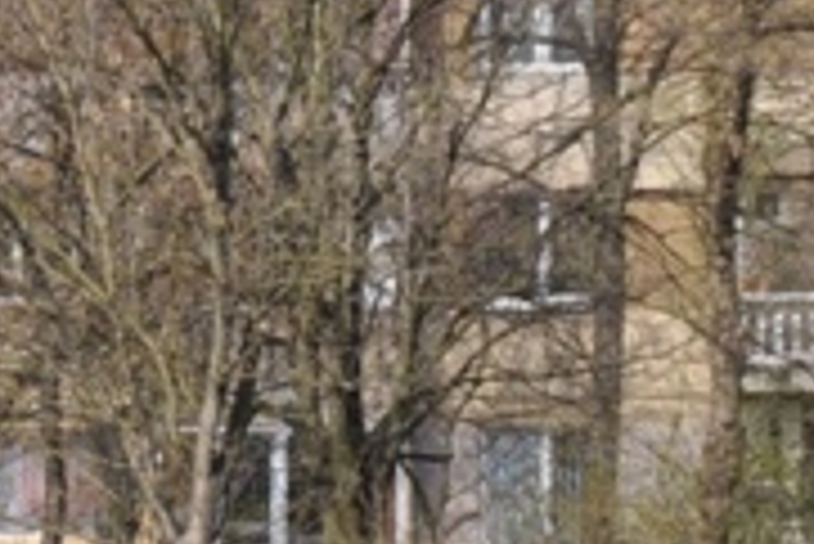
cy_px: 463
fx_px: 13441
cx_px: -989
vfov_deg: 2.3
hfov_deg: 3.4
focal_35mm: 594
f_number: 10
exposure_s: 1/400
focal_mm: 70
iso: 200
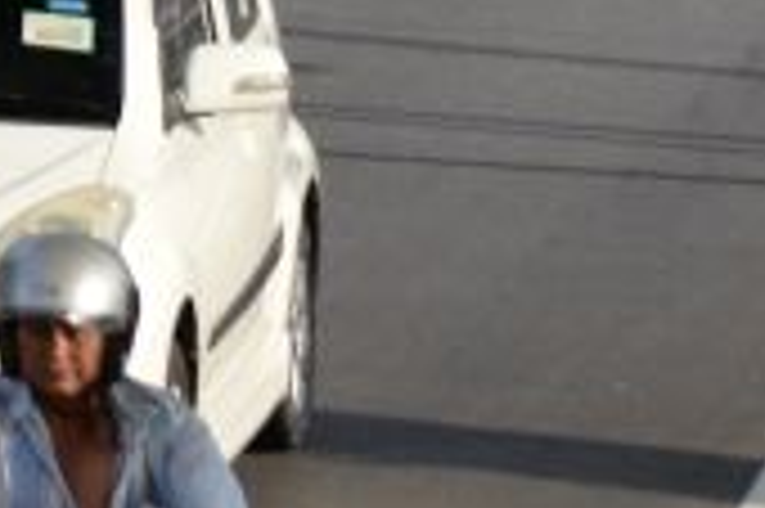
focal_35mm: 707
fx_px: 15009
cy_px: -922
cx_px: -1341
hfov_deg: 2.9
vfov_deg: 1.9
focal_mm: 120
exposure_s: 1/500
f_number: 8
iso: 320
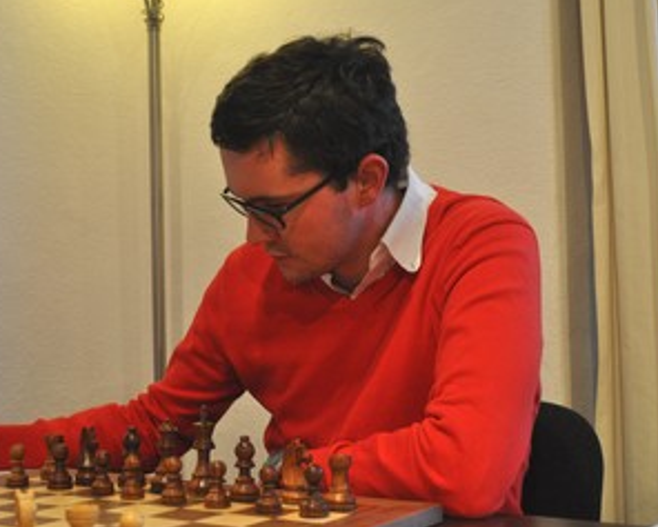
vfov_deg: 26.7
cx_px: 269
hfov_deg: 32.9
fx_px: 1110
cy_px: 269
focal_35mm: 57
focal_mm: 30
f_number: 4.5
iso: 800
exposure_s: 1/40
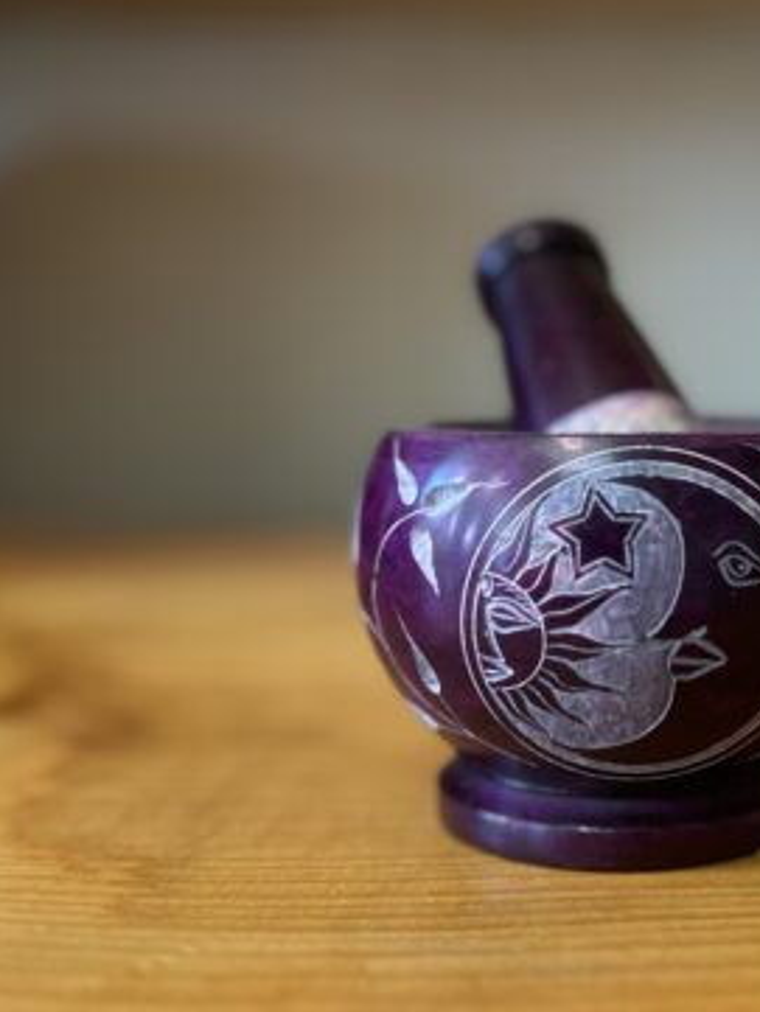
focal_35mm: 48
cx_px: 645
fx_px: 1404
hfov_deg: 29.4
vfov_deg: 39.5
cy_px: 402
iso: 100
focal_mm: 5.7
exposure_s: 1/60
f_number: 1.5
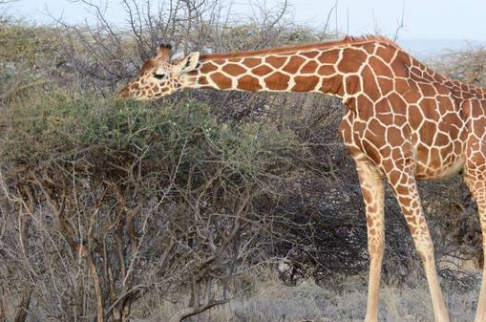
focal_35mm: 330
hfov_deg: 6.3
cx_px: 318
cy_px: 167
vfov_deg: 4.1
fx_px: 4445
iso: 1250
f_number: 5
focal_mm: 160
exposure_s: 1/500
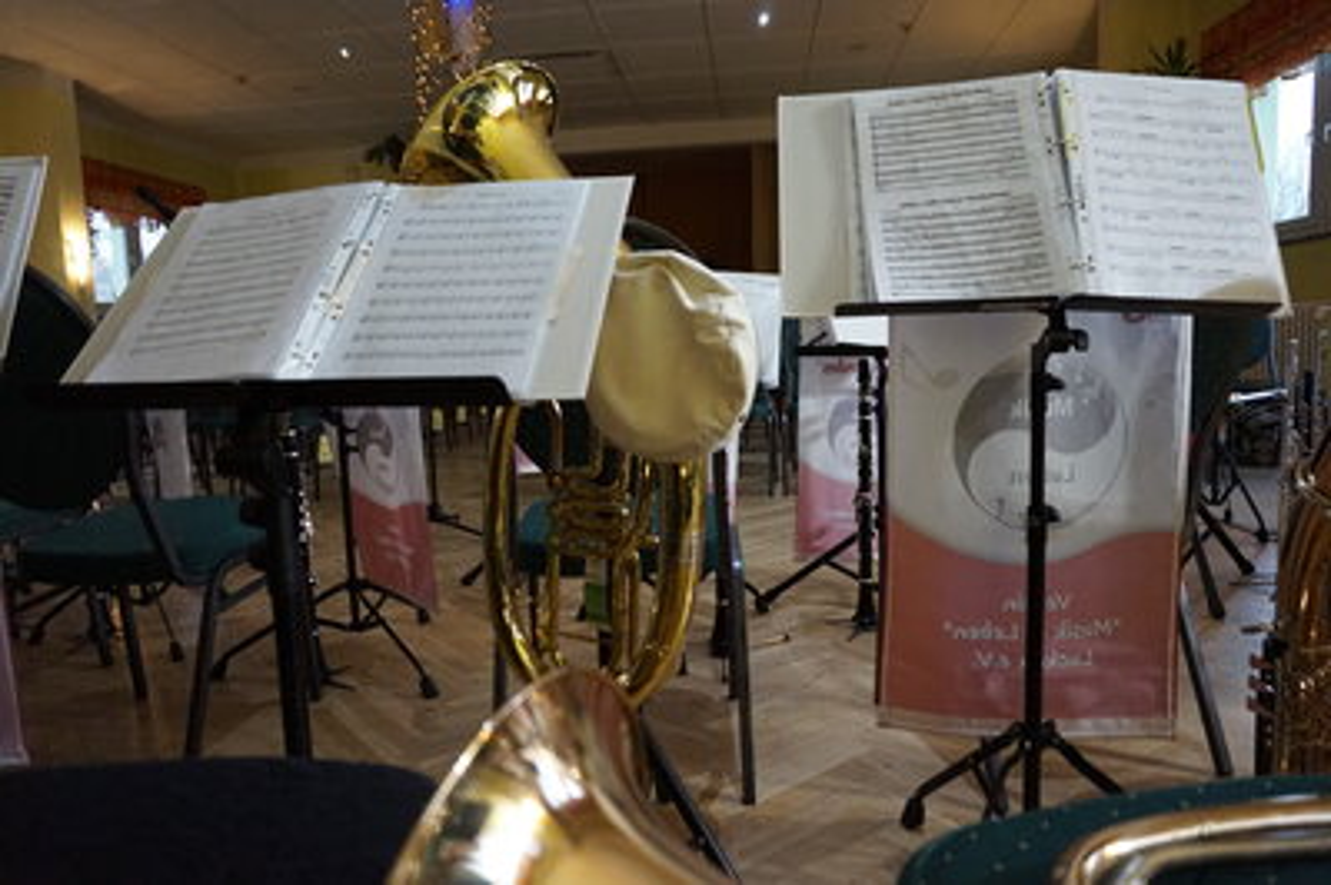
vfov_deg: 53.1
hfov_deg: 73.8
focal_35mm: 24
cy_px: 442
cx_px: 666
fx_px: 887
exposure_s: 1/160
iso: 2000
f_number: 3.5
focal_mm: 16
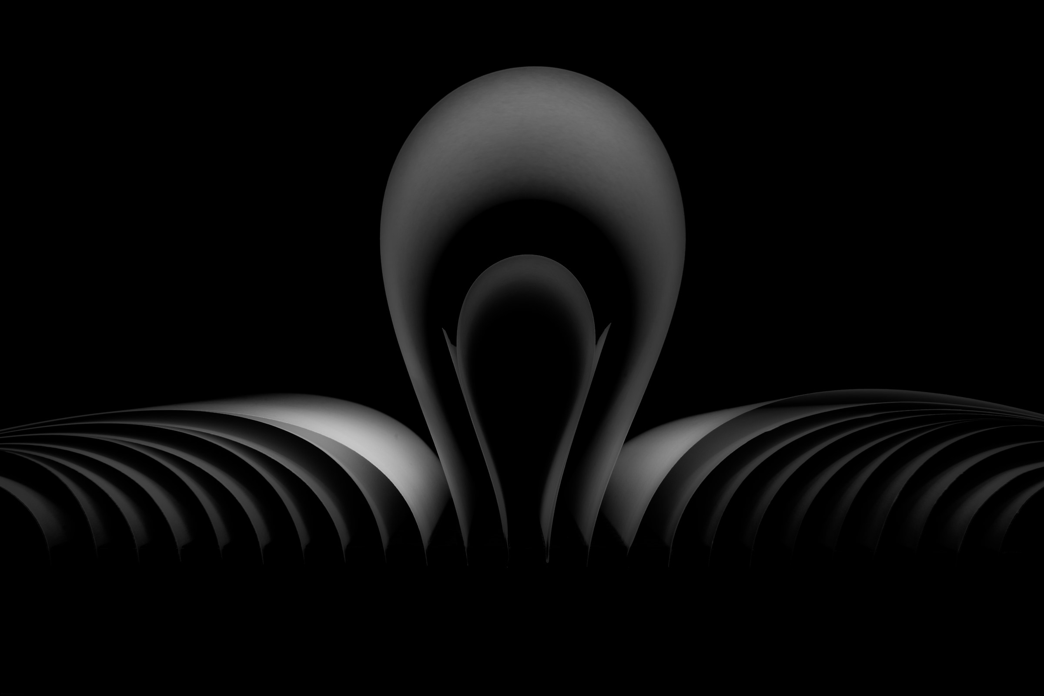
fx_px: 1392
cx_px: 522
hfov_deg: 41.1
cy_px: 348
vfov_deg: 28.1
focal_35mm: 48
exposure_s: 30
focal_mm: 48
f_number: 18
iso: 100
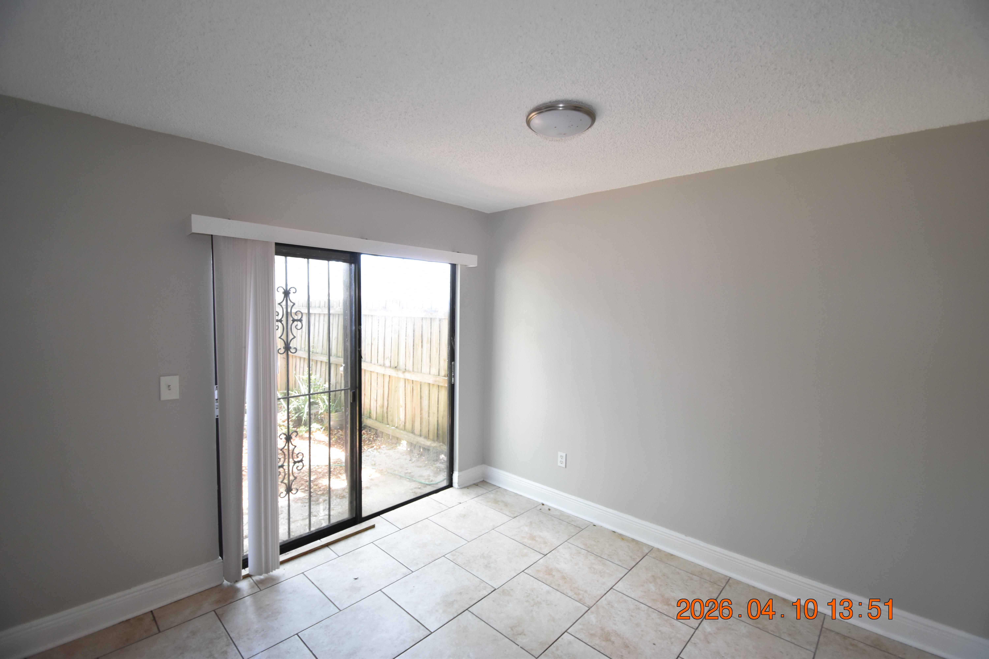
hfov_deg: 100.4
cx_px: 494
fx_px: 412
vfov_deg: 77.3
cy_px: 330
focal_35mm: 15
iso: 800
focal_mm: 10
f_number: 3.5
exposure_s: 1/60
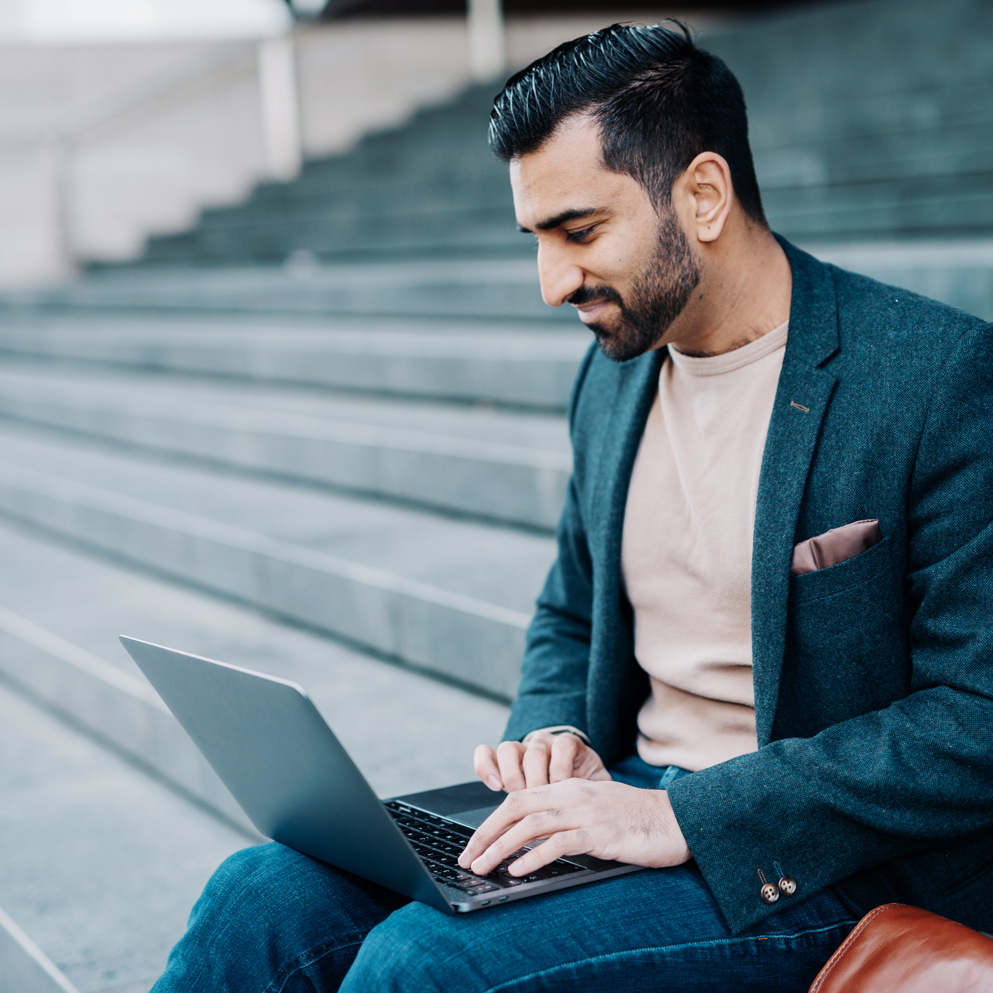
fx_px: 2077
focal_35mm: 64
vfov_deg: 26.9
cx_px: 573
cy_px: 495
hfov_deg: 26.9
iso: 250
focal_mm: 50
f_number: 1.8
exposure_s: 1/250
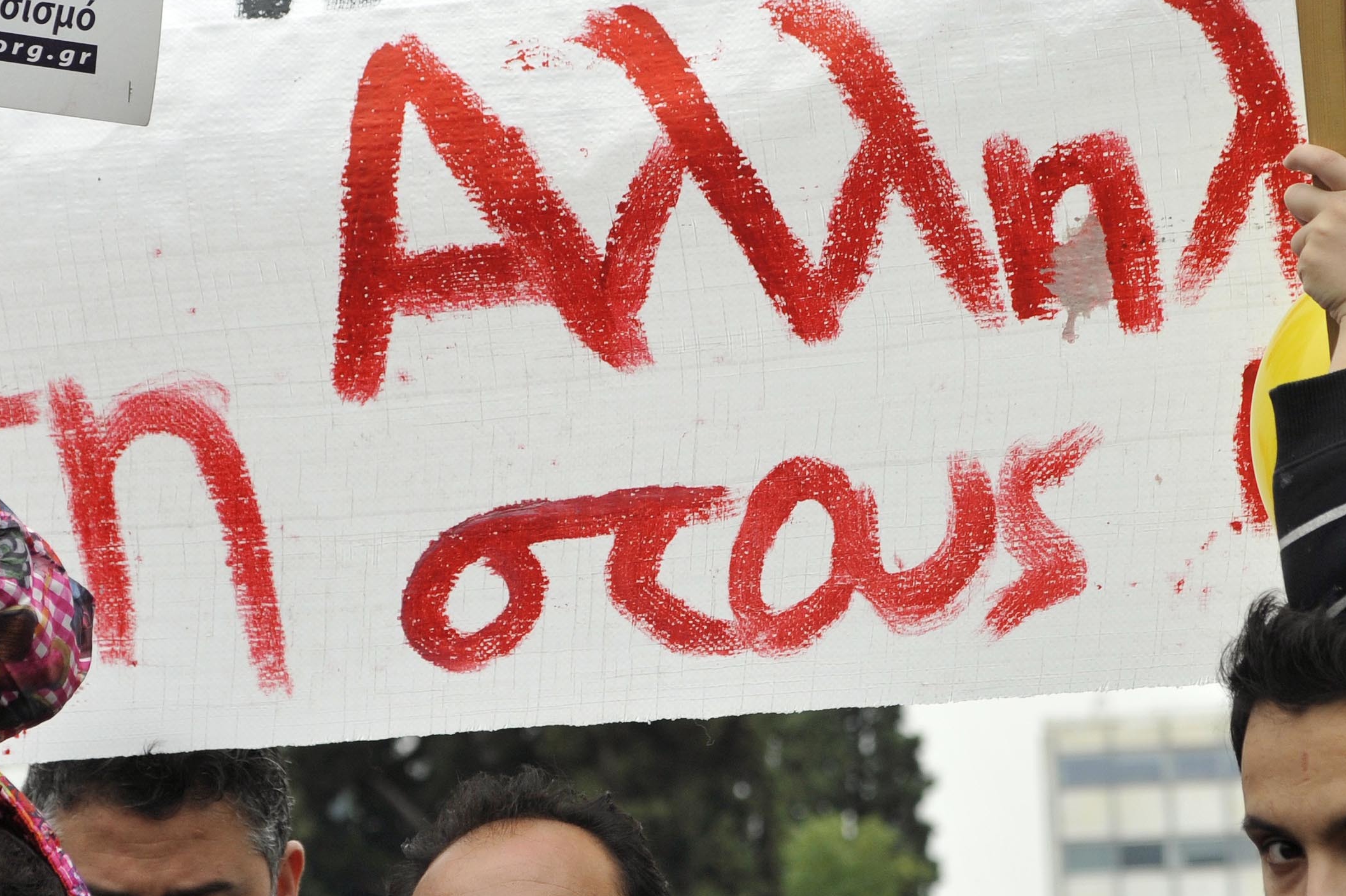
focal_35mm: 141
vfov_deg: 9.7
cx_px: 689
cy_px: 398
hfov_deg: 14.6
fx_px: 5268
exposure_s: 1/400
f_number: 5.6
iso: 800
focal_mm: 70
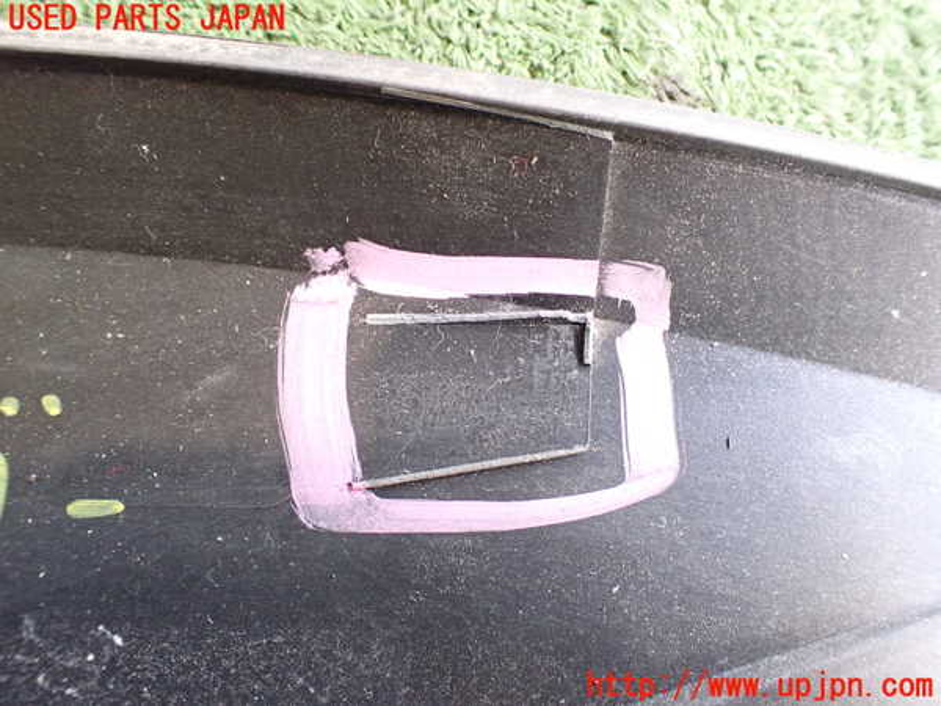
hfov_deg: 60.0
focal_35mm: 30
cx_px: 470
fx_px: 816
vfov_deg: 46.8
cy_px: 353
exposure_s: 1/50
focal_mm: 5.4
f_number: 2.3
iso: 800
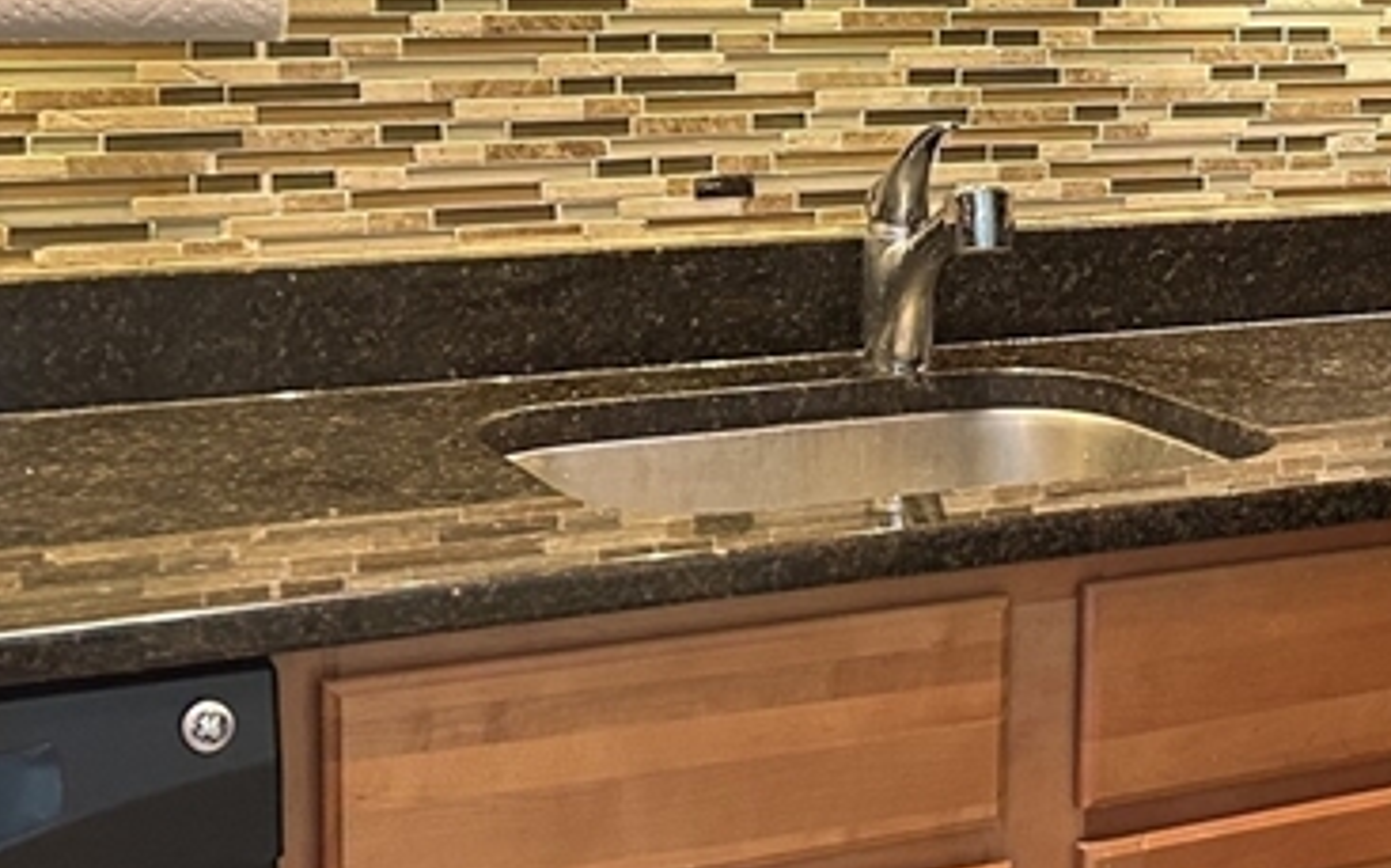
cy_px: 235
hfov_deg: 25.9
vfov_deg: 16.8
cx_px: 1266
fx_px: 2918
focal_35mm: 77
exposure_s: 1/60
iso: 250
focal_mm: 5.7
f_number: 1.5
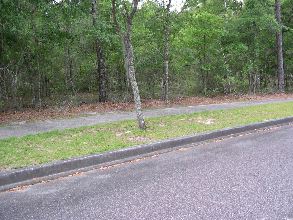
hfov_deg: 49.0
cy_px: 110
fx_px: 322
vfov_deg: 37.7
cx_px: 146
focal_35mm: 38
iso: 100
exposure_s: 1/69.9
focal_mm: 8
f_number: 2.8
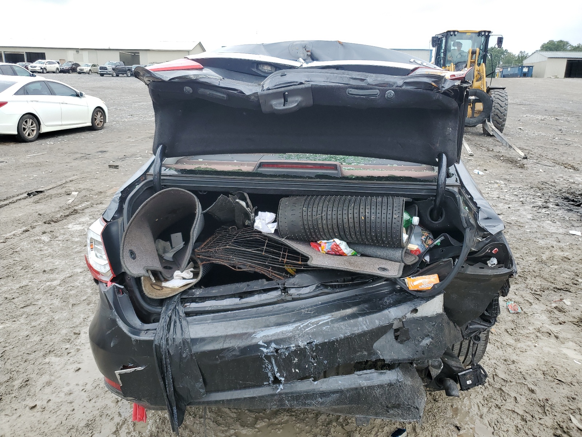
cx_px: 291
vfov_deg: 53.1
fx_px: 437
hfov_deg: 67.3
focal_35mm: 26
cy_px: 218
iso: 50
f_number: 1.5
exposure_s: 1/833
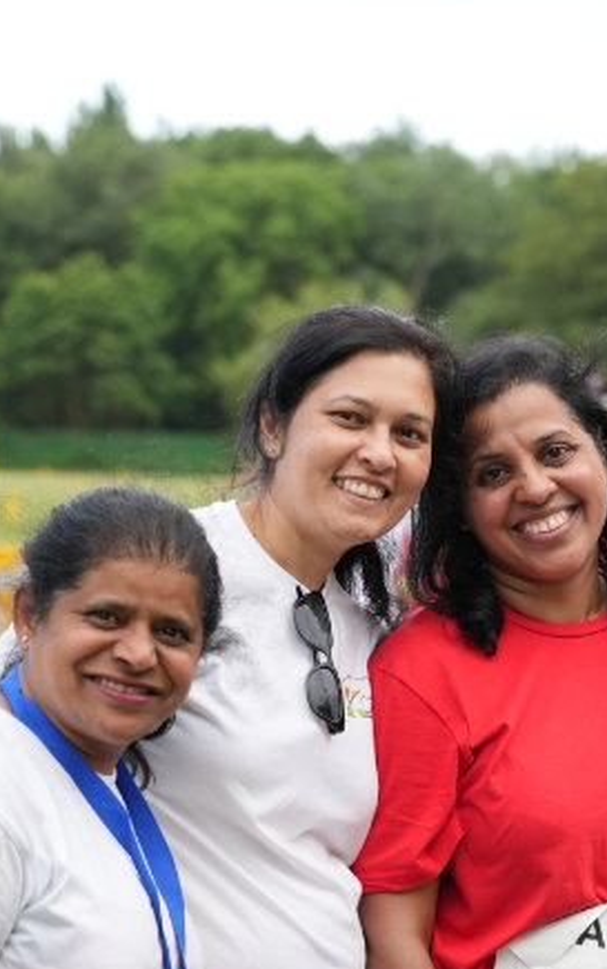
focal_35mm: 118
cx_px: 507
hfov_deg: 11.1
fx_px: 3124
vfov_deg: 17.6
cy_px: 657
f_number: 2.8
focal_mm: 49.5
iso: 250
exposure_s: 1/800
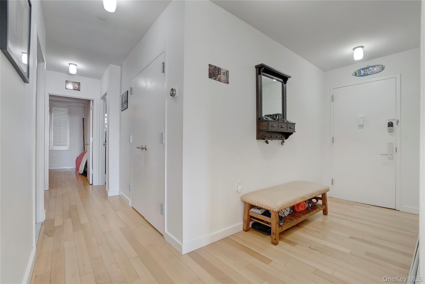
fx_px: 177
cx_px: 212
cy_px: 142
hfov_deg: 100.4
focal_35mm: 15
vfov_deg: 77.3
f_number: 9
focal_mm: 10
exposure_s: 1/6
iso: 800
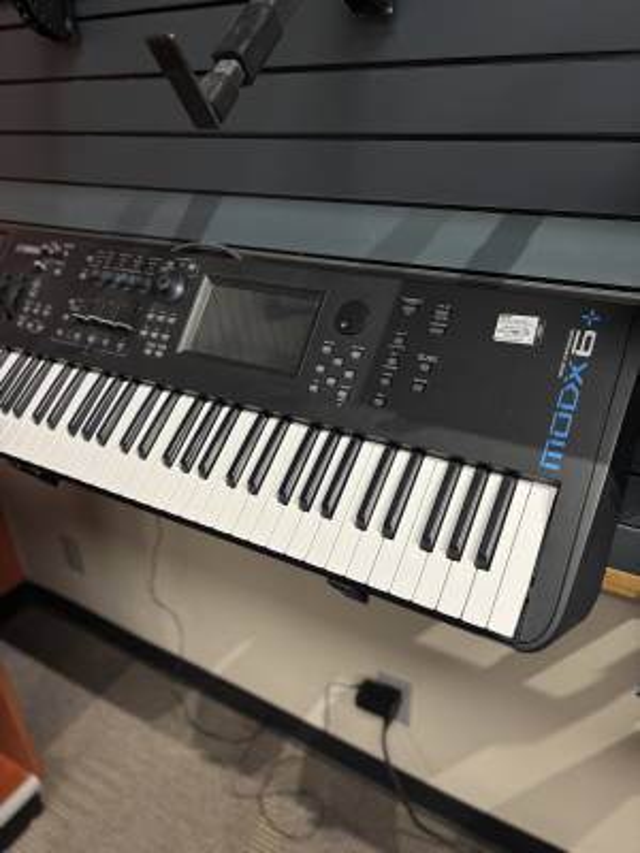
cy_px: 426
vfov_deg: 67.3
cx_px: 320
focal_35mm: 26
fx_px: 641
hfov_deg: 53.1
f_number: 1.6
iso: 100
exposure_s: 1/120
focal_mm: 5.96
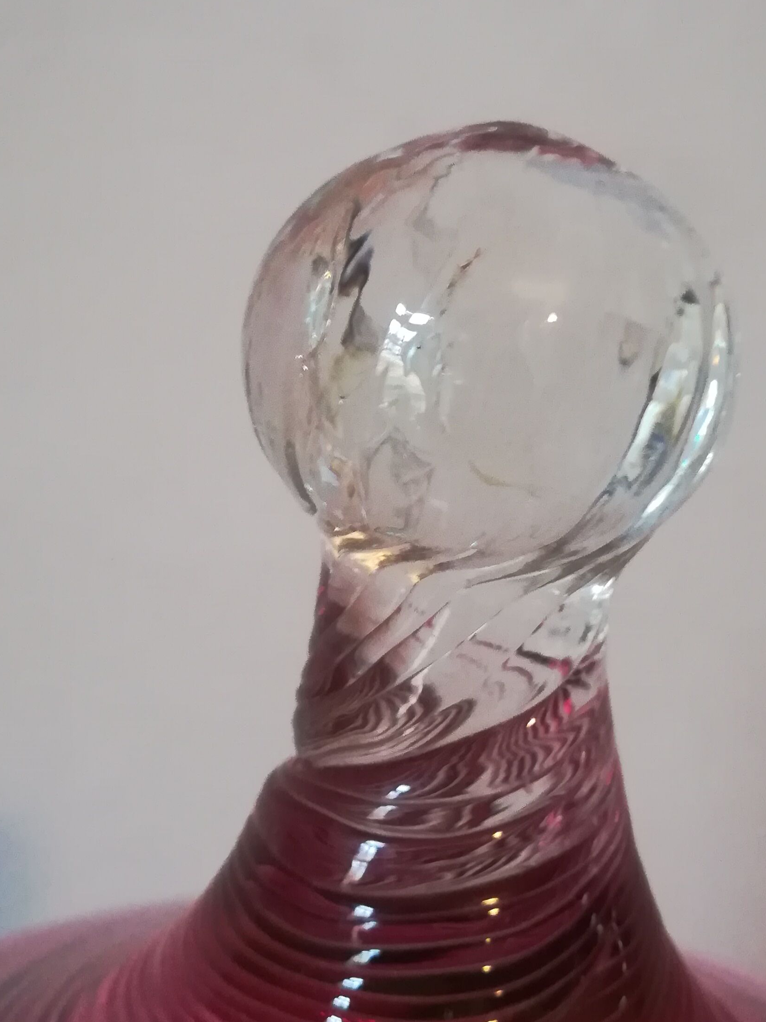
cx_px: 420
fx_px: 1387
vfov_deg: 40.2
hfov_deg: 30.9
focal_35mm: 47
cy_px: 389
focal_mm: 3.83
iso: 640
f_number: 2.2
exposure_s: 1/14.3
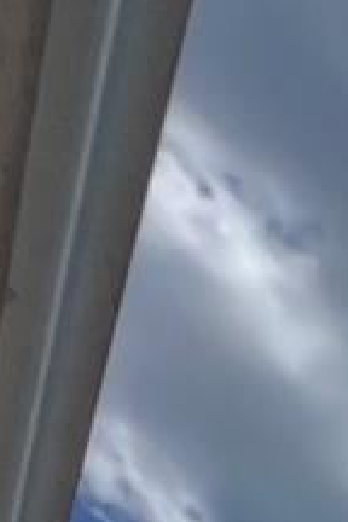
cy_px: 1815
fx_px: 1392
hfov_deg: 9.2
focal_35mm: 96
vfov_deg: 9.6
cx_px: 1211
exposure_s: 1/1429
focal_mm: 1.57
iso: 32
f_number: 1.8
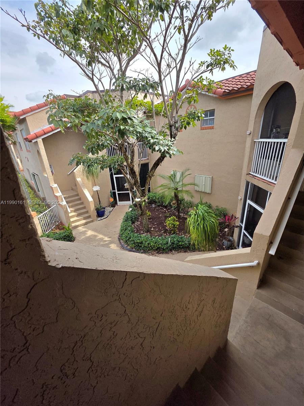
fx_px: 152
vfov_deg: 106.2
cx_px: 152
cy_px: 203
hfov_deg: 89.9
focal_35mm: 13
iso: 40
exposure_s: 1/1000
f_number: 1.9
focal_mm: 2.2
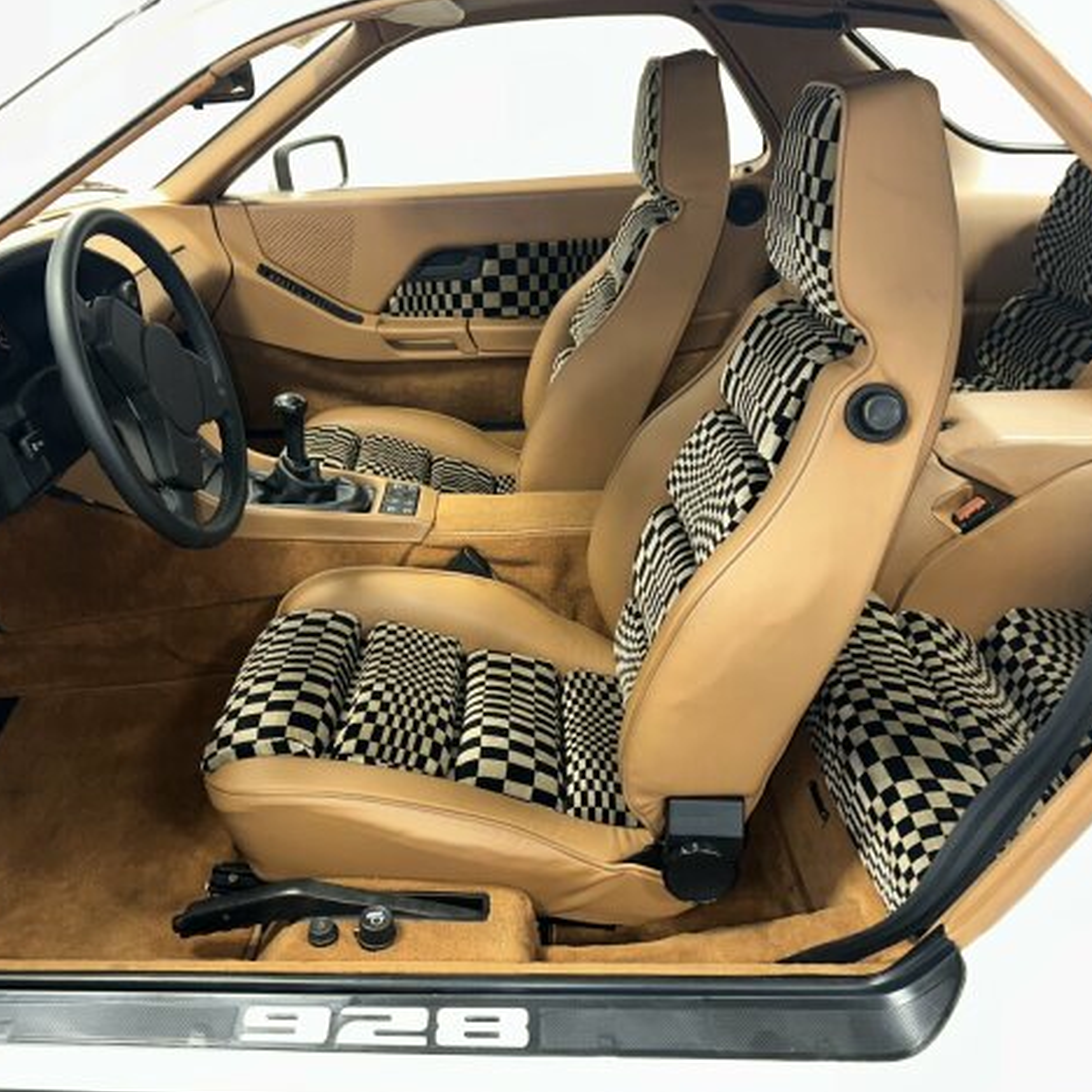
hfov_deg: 55.3
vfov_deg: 55.6
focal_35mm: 29
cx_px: 455
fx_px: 1035
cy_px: 551
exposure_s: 1/17
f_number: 1.78
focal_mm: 6.86
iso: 200
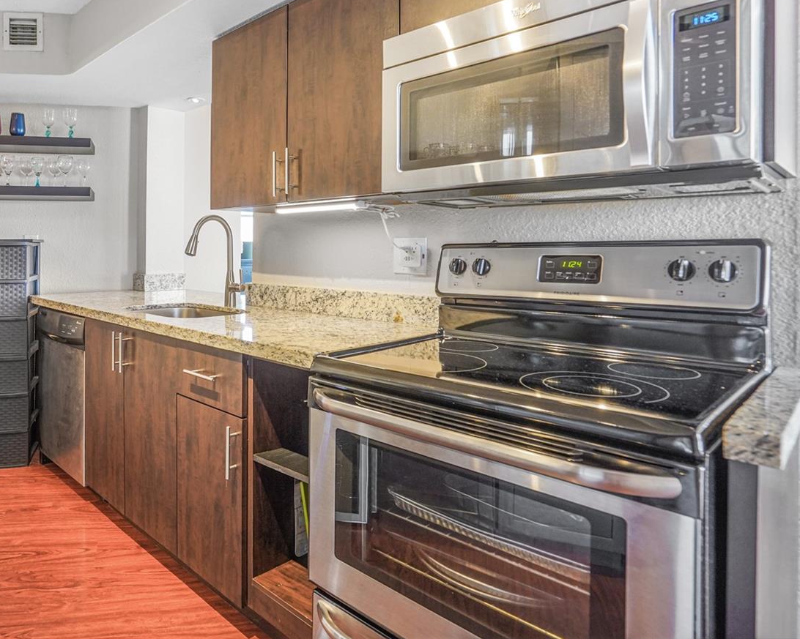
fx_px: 521
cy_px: 250
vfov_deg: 62.5
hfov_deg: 71.9
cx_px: 241
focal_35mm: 22
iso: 1600
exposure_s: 1/160
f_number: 5.6
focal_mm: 16
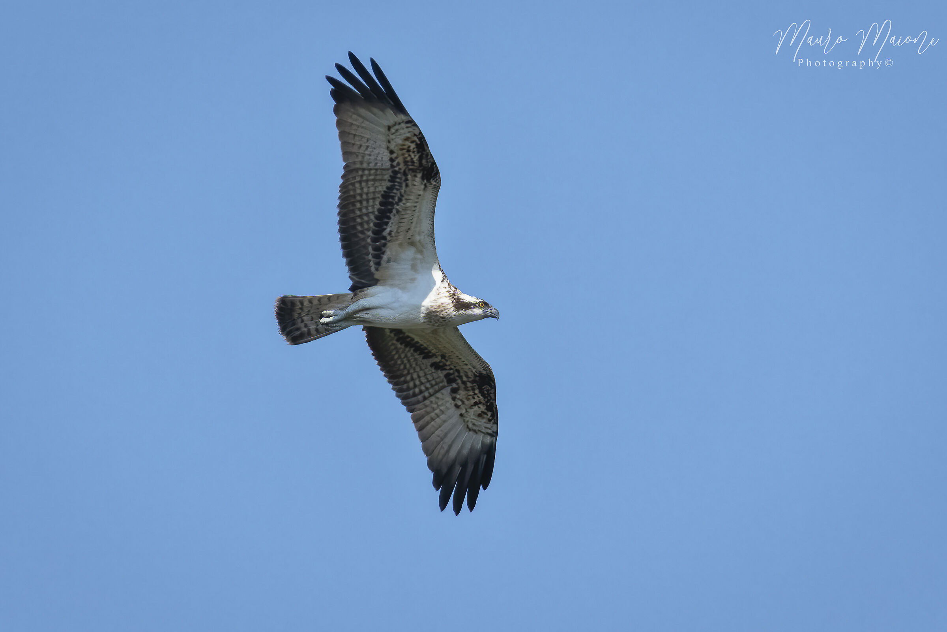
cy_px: 316
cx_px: 474
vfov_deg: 1.8
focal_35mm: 750
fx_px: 19728
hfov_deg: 2.7
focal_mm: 500
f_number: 10
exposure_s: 1/4000
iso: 2200
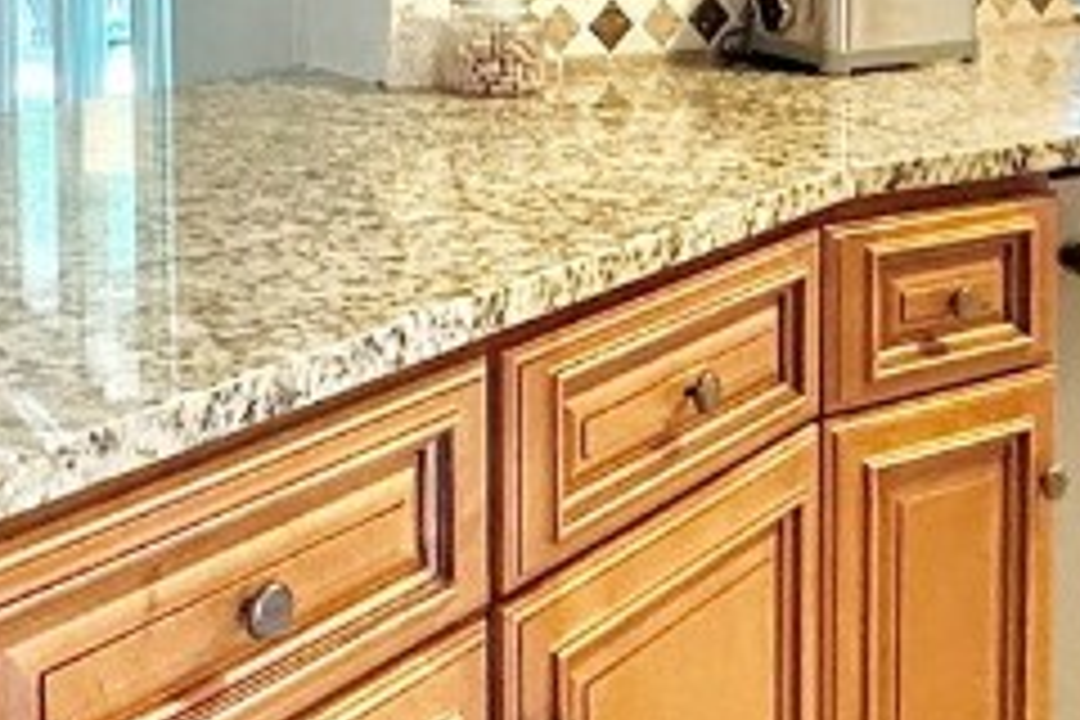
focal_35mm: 62
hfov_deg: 32.2
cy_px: -45
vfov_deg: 21.0
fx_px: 1860
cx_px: 684
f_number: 2.2
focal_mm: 2.22
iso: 800
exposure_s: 1/60
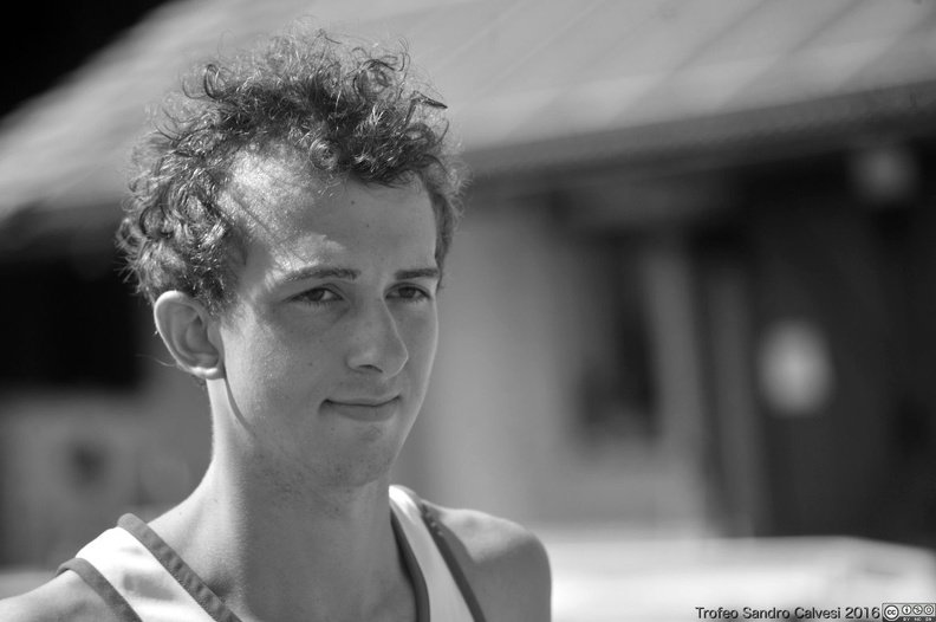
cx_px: 468
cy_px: 311
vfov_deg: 6.5
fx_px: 5453
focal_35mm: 210
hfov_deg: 9.8
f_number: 5.6
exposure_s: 1/800
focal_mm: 210
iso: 200
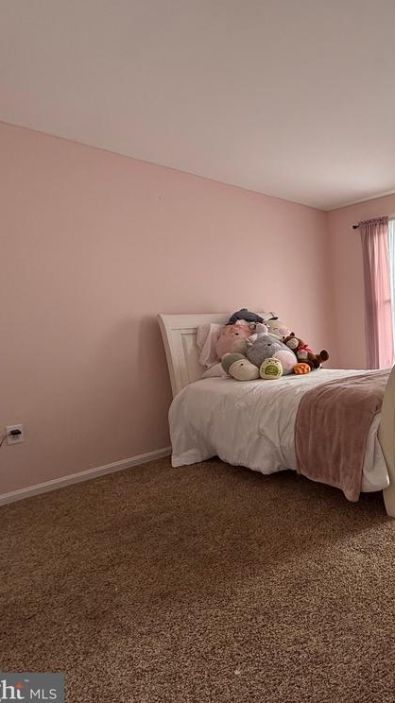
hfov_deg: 42.6
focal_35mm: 21
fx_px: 391
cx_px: 430
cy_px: 349
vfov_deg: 83.9
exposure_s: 1/109
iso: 64
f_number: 2.2
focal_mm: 2.22
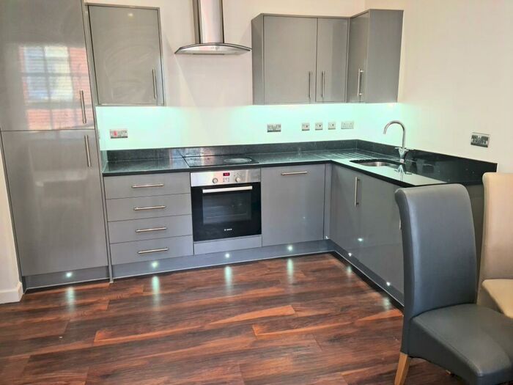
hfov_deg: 65.3
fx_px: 400
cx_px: 256
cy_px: 192
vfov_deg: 51.4
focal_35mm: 27
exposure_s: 1/50
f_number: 2
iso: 200
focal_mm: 5.9
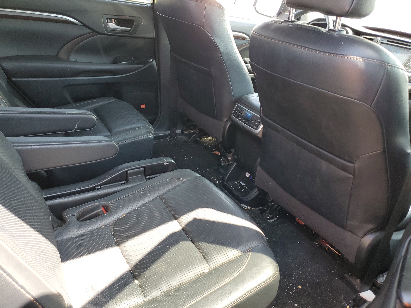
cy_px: 154
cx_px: 206
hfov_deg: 67.3
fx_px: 309
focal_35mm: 26
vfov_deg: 53.1
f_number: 1.5
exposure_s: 1/120
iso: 89
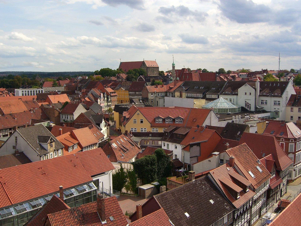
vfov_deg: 37.7
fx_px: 330
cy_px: 113
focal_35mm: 38
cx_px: 150
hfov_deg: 49.0
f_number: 8
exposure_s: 1/200
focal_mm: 7.9
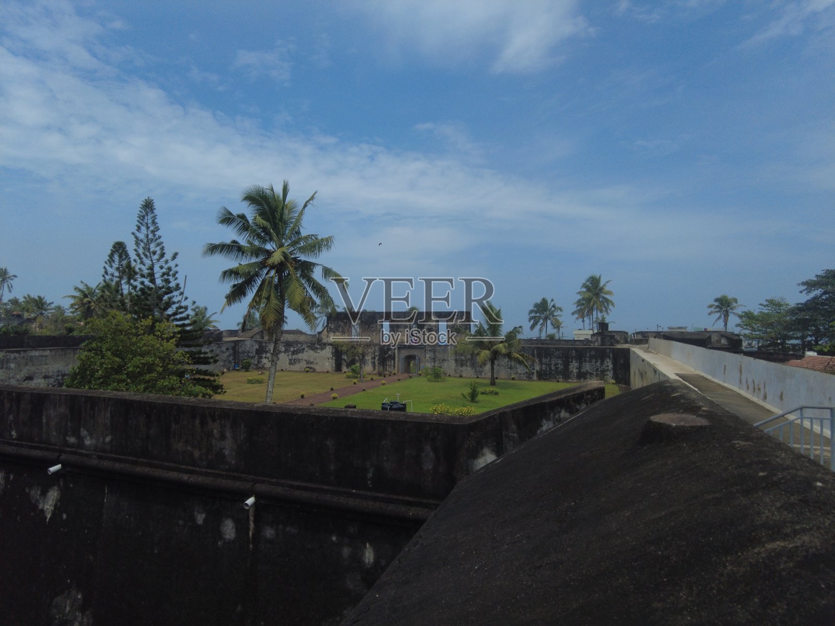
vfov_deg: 66.0
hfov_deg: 81.7
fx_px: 482
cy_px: 313
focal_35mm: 20
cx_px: 418
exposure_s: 1/2500
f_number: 1.8
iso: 100
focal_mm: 4.4
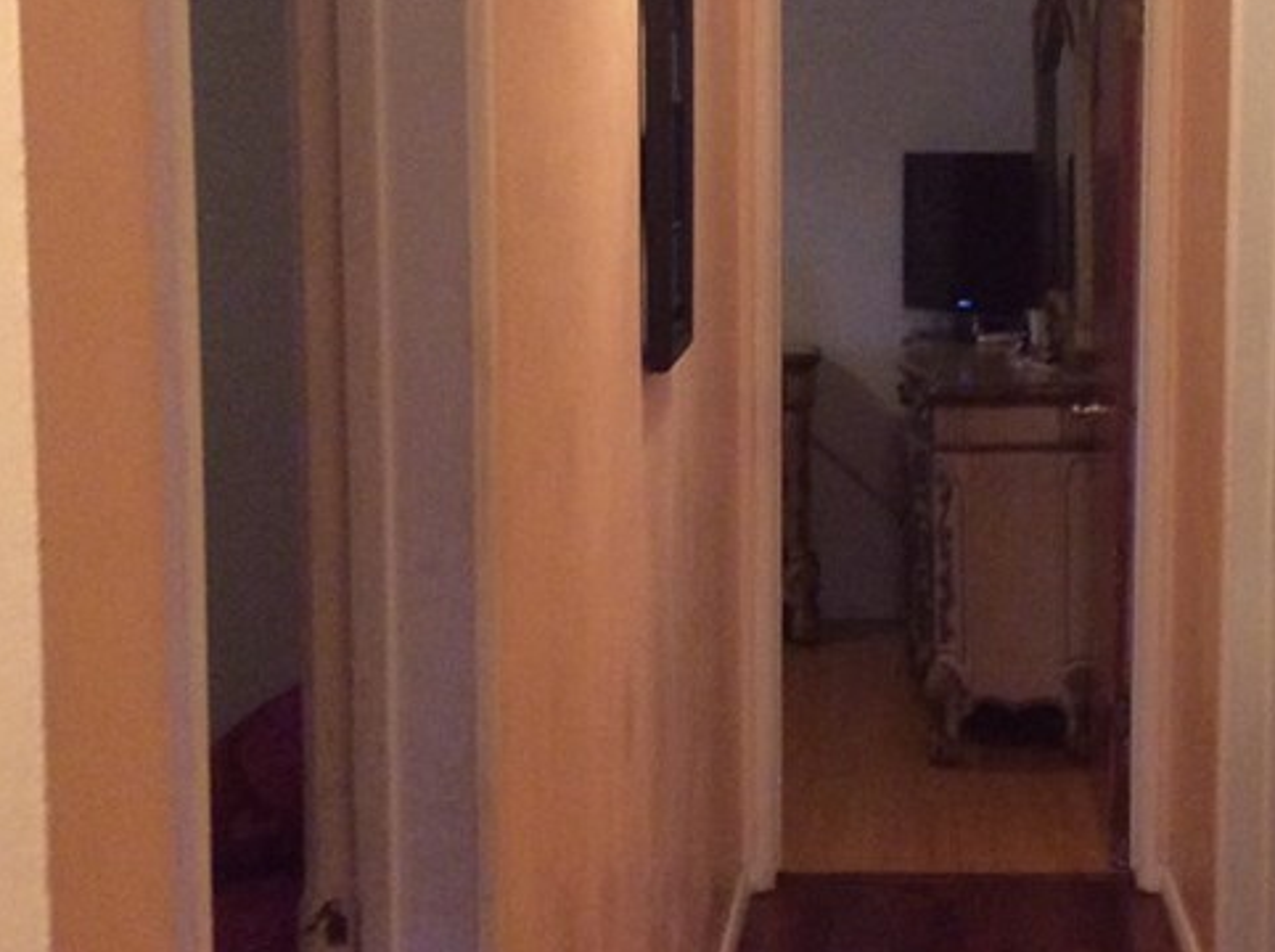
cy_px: 403
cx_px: 862
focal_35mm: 68
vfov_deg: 21.5
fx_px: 2501
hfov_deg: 28.4
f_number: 2.4
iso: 320
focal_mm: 3.3
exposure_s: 1/17
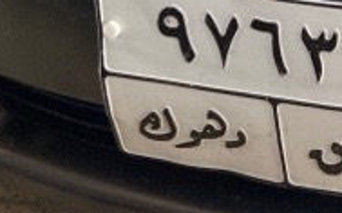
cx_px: 516
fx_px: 1360
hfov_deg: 13.5
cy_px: -325
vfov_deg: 8.2
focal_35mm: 146
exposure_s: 1/60
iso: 200
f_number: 1.8
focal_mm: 4.25
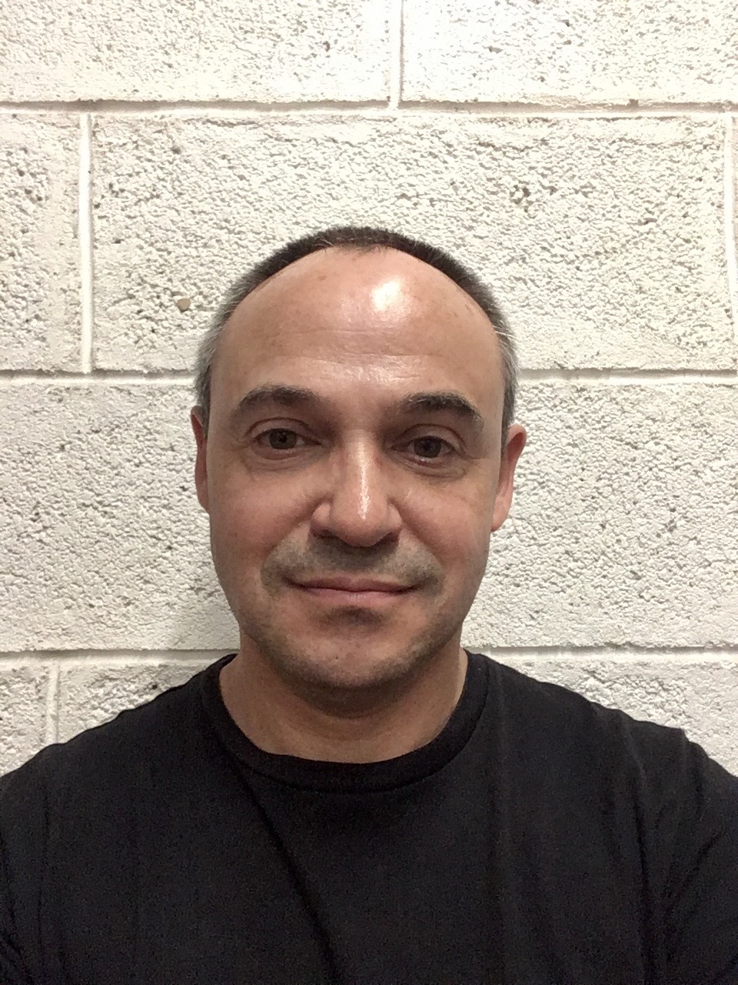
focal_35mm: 31
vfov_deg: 58.4
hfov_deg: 45.4
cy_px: 492
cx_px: 369
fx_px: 881
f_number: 2.4
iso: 320
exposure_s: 1/33
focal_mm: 2.15
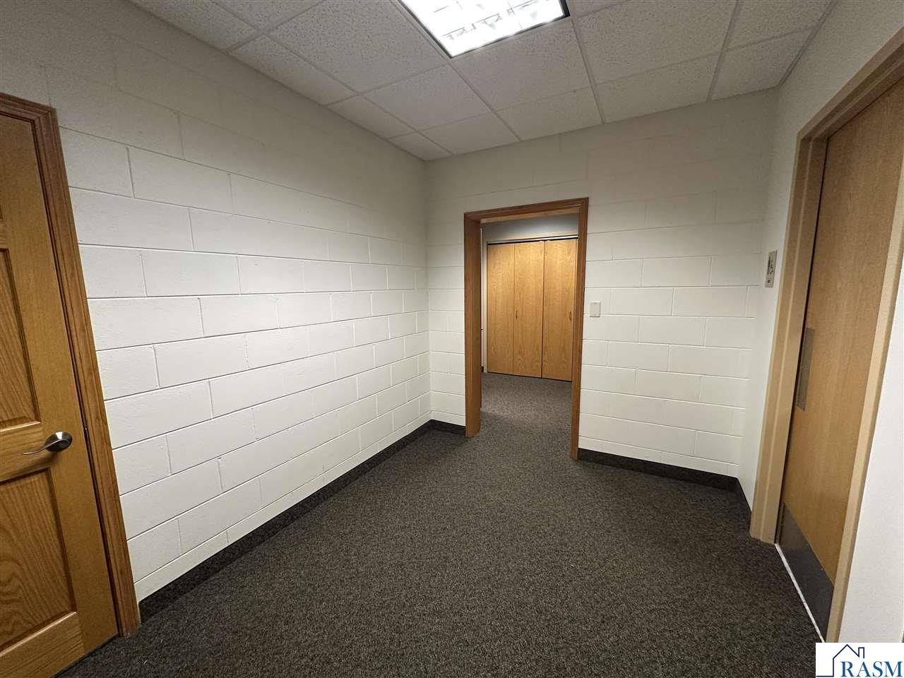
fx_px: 366
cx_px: 452
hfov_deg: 102.1
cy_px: 339
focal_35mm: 14
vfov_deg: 85.7
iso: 250
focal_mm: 2.22
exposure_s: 1/120
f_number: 2.2
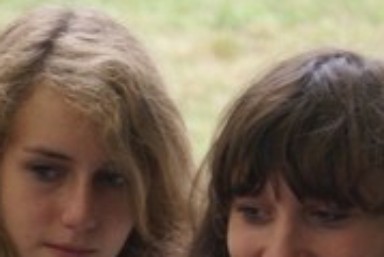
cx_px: 43
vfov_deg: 2.9
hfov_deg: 4.4
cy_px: 485
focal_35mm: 468
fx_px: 5000
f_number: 5.6
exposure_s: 1/125
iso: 250
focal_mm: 70
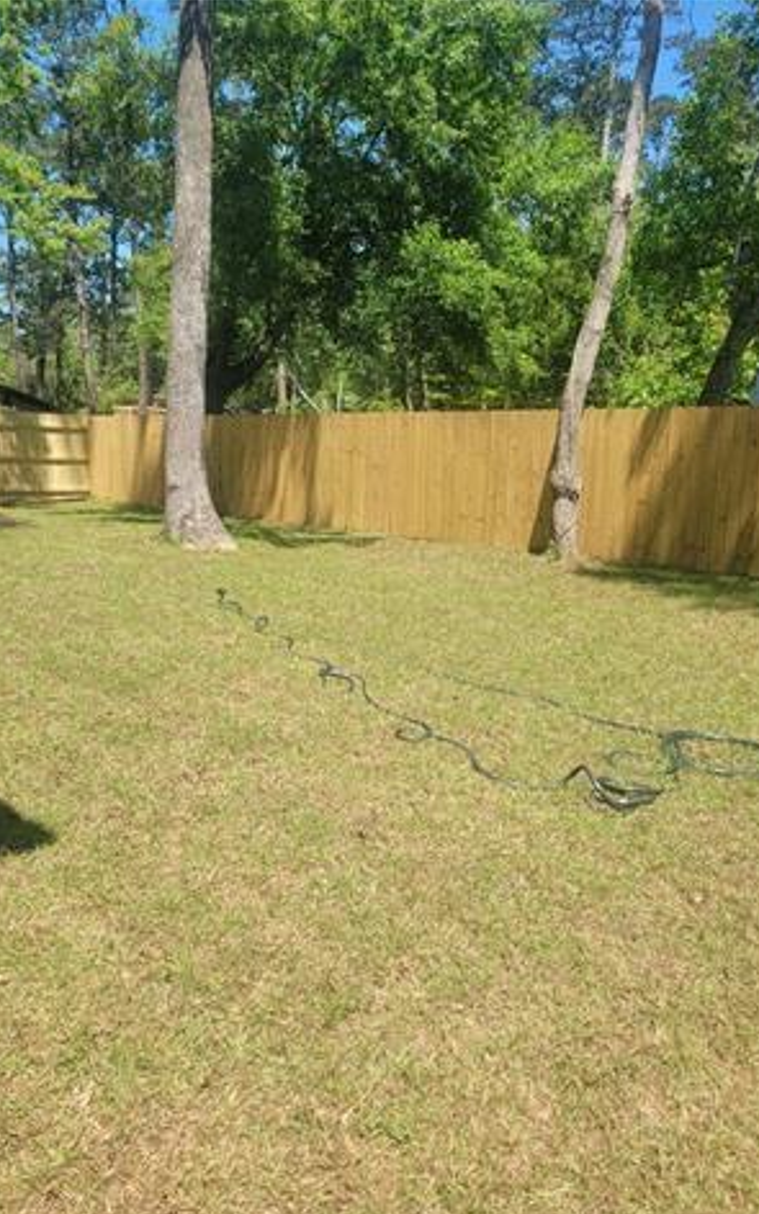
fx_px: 927
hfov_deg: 44.4
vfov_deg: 66.5
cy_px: 615
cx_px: 314
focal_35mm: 28
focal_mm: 5
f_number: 1.8
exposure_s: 1/1472
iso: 40
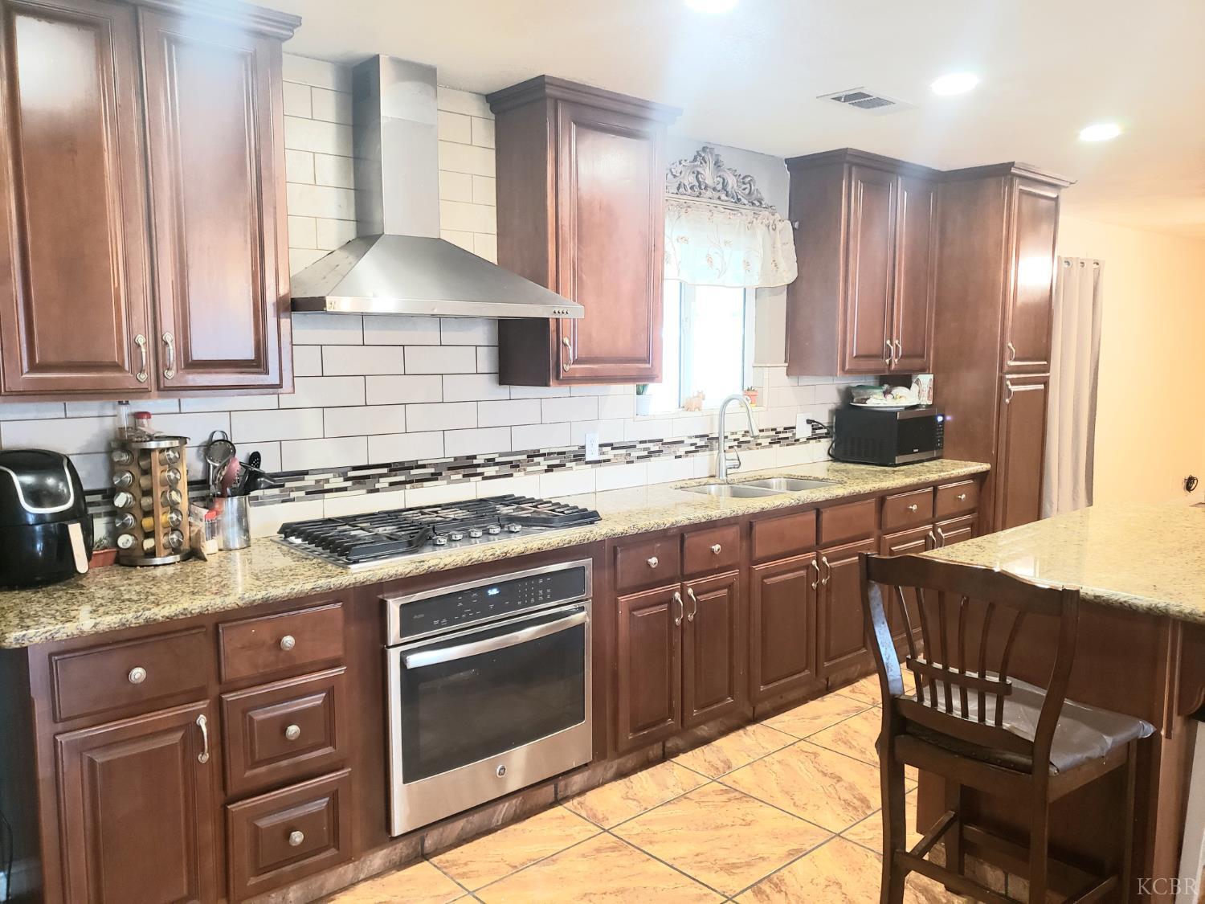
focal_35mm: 26
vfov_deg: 53.1
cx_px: 602
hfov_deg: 67.3
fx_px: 905
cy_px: 452
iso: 250
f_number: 1.5
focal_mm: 4.3
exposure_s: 1/30
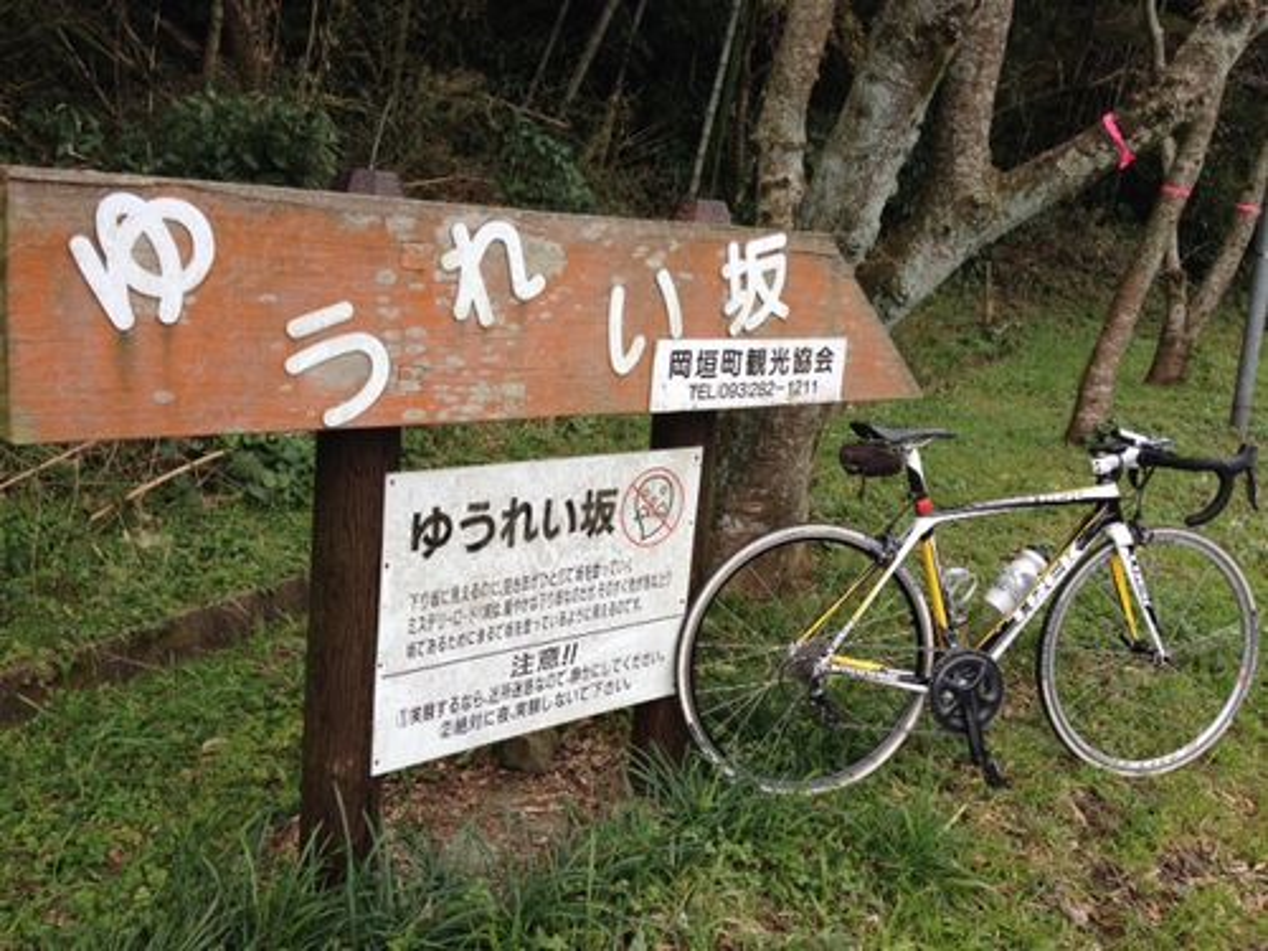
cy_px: 476
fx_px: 1282
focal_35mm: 35
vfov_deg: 40.7
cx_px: 634
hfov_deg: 52.6
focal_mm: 4.28
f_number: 2.4
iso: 50
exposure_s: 1/394
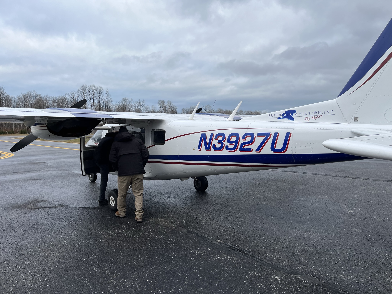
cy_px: 147
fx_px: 294
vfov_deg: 53.1
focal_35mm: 26
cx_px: 196
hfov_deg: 67.3
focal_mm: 5.1
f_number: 1.6
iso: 50
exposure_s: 1/821
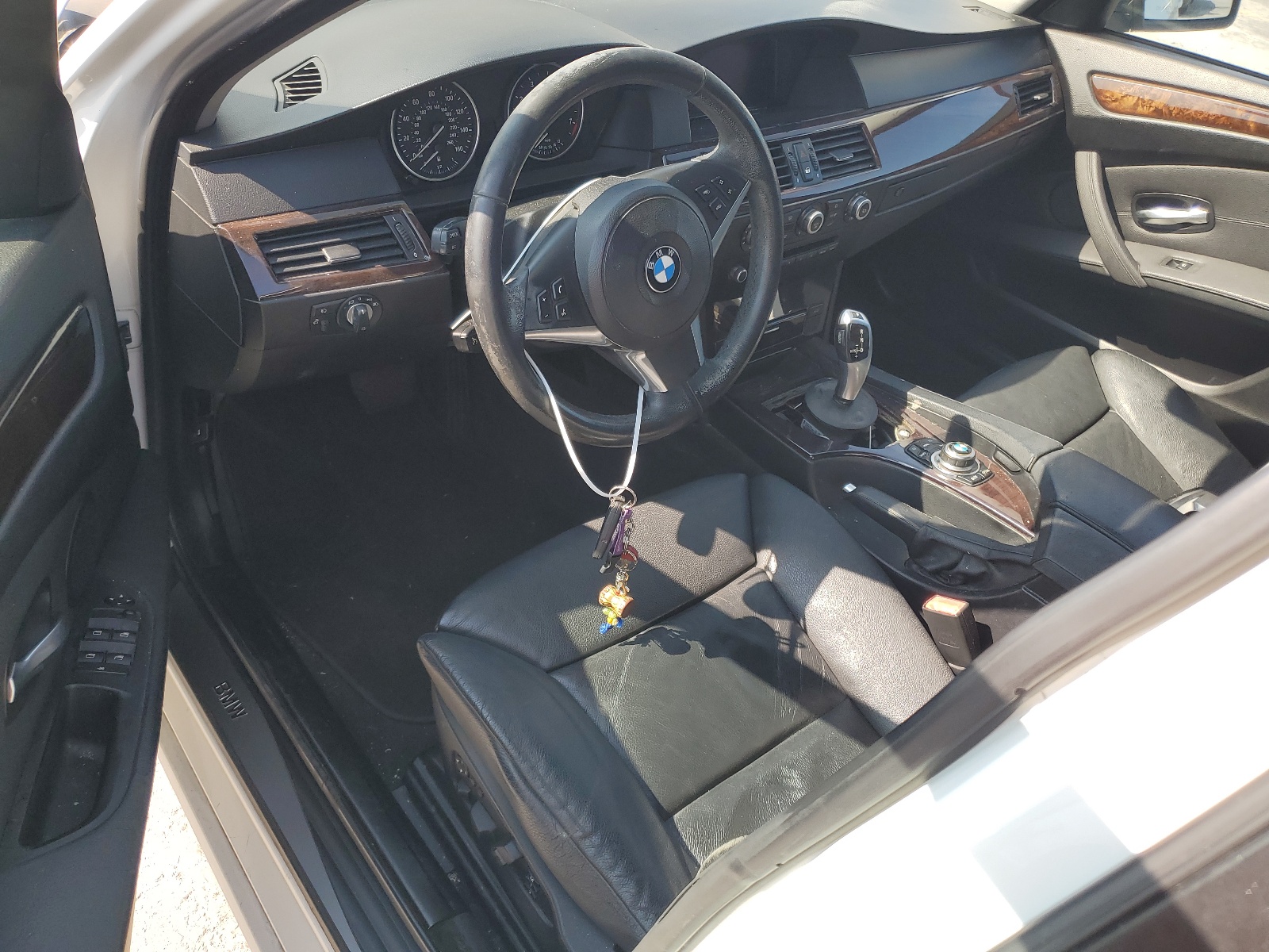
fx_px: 953
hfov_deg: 67.3
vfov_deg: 53.1
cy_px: 476
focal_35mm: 26
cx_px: 634
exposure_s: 1/556
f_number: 1.5
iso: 50
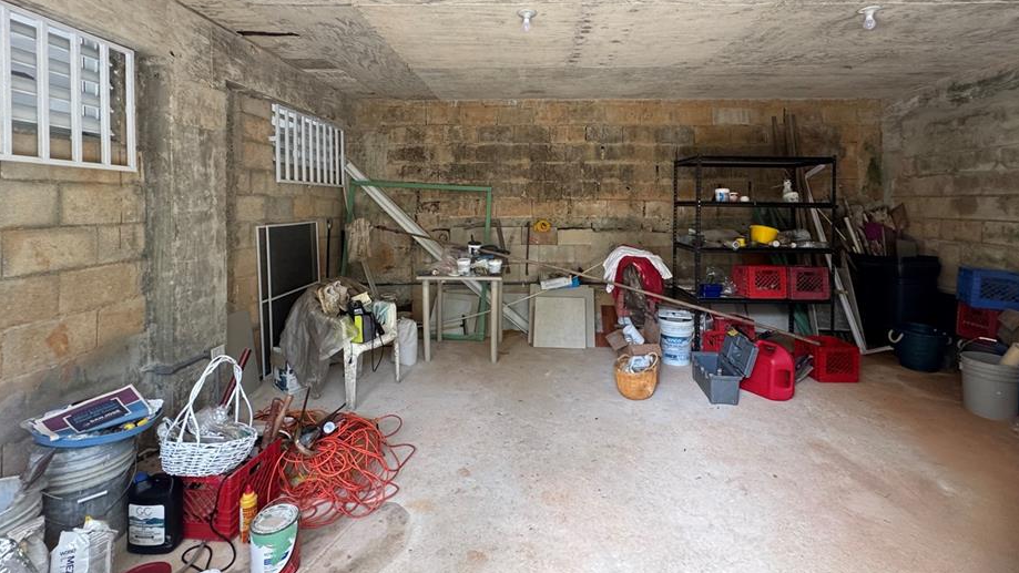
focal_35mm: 17
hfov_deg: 95.9
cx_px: 529
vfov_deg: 62.8
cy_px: 205
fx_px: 459
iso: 250
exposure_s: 1/99
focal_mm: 2.22
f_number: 2.2
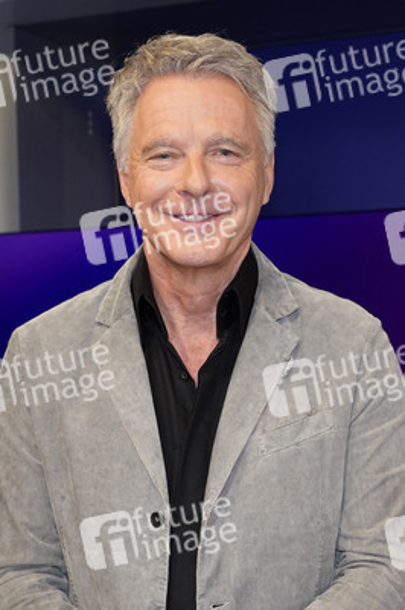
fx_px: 828
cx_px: 202
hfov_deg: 27.5
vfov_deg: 40.4
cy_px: 305
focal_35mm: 49
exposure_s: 1/160
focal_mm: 49
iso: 2000
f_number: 5.6
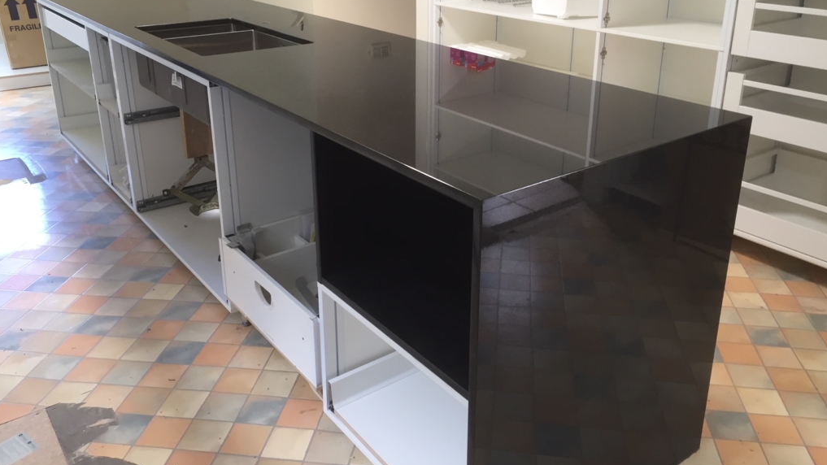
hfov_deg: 61.0
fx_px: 702
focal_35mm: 32
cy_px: 159
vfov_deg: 36.3
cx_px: 416
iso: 80
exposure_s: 1/33
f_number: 2.2
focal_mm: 4.15
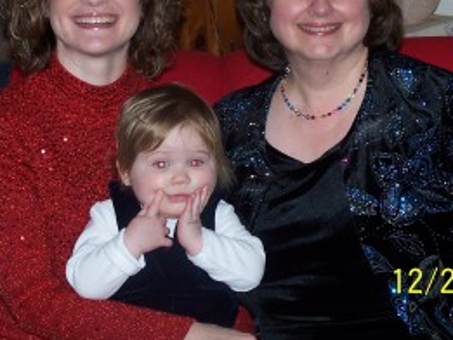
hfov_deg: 12.2
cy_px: 62
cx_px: 207
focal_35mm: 162
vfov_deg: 9.1
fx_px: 2121
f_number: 3.2
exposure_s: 1/90
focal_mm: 15.6
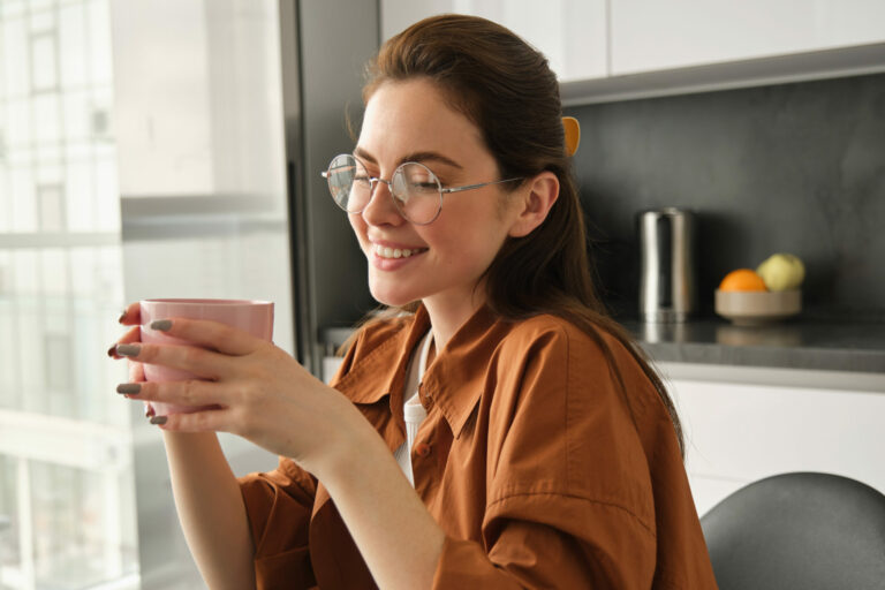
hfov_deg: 47.4
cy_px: 295
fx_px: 1008
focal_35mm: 41
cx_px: 442
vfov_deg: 32.6
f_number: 2.8
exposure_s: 1/125
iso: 400
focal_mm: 27.4
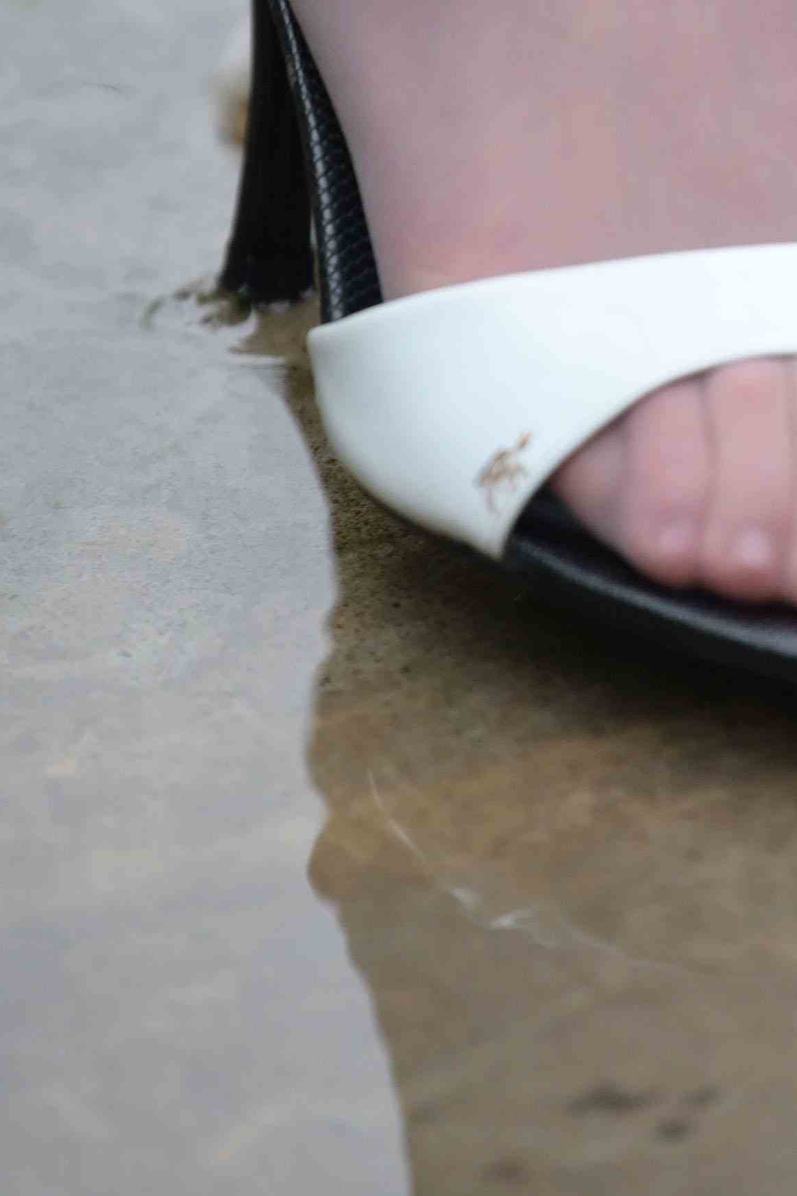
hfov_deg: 2.6
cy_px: -146
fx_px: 17636
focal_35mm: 531
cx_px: 935
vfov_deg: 3.9
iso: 1250
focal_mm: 200
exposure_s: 1/250
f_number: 2.8
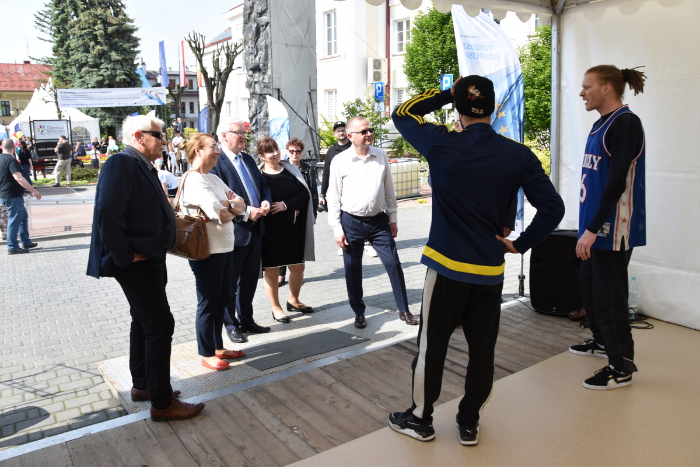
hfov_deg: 67.4
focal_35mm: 27
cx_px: 350
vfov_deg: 47.9
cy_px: 234
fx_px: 525
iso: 100
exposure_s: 1/125
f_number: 5.6
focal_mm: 18
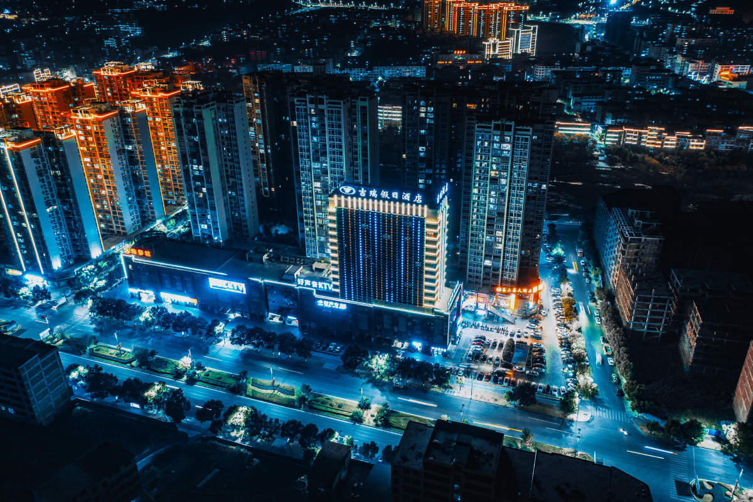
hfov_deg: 65.5
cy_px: 251
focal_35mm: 28
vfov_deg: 46.4
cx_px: 376
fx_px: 585
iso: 100
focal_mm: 10.26
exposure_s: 1
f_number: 2.8
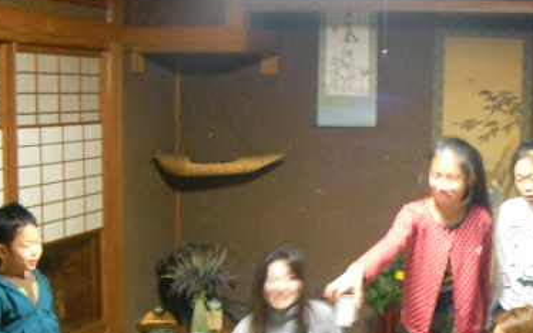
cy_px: 297
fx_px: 1003
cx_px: 366
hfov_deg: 29.5
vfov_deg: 18.6
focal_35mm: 69
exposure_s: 1/3.4
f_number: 3.5
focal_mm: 6.3
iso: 200
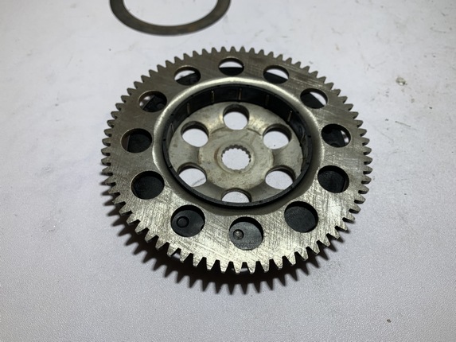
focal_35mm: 26
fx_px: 343
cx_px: 228
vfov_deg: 53.1
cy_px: 171
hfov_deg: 67.3
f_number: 1.8
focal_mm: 4.25
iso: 25
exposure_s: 1/126
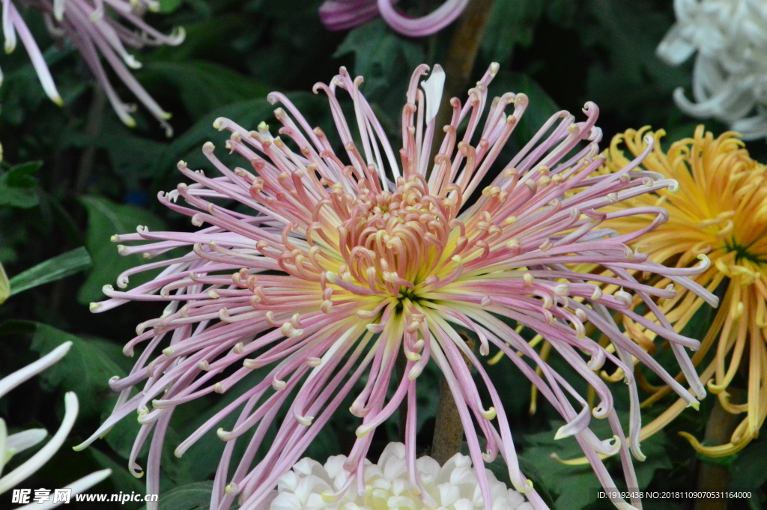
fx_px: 6706
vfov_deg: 4.4
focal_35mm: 315
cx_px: 384
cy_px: 255
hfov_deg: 6.5
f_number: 22
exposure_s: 1/100
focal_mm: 210
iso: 6400
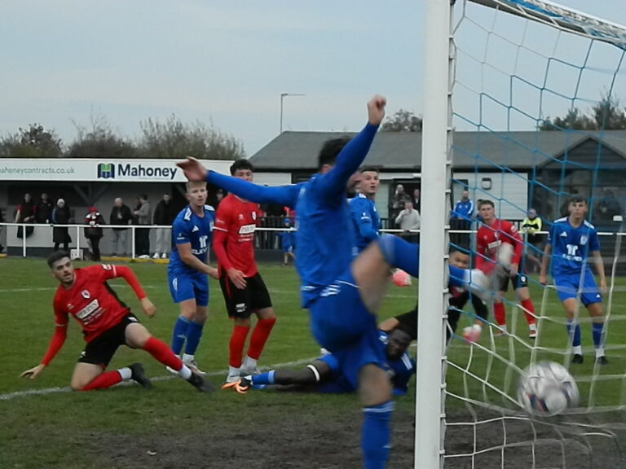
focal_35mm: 103
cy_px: 234
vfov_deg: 14.4
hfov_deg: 19.1
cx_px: 313
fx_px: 1863
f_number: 12.6
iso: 400
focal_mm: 18.6
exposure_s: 1/125
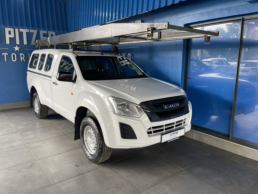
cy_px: 97
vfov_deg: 54.9
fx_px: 186
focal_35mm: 25
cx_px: 129
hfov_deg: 69.4
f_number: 1.6
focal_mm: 5.1
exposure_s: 1/100
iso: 64
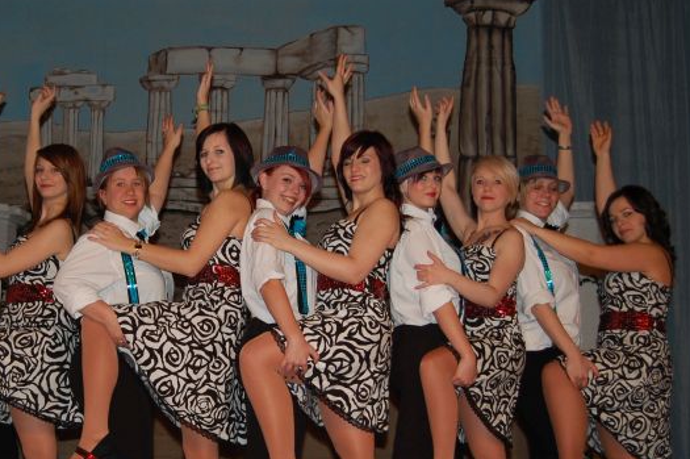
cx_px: 222
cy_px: 253
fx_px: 1225
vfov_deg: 21.2
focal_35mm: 64
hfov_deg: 31.2
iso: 400
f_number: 4.2
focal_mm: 28
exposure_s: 1/60
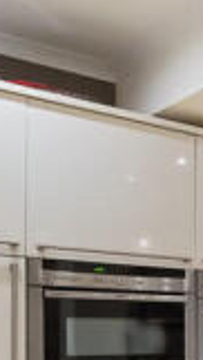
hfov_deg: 12.3
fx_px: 648
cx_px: 539
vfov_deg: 29.7
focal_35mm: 68
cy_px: 323
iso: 4000
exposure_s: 1/25
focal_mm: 16
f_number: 8
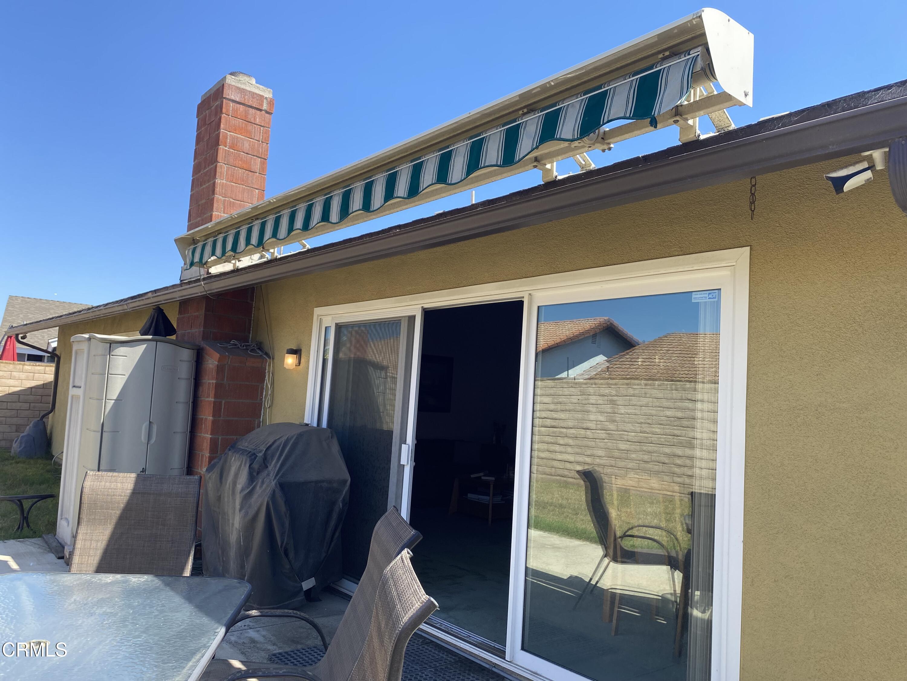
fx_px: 681
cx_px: 454
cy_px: 340
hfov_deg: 67.3
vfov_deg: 53.1
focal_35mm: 26
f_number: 1.8
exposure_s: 1/1007
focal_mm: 4.25
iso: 32
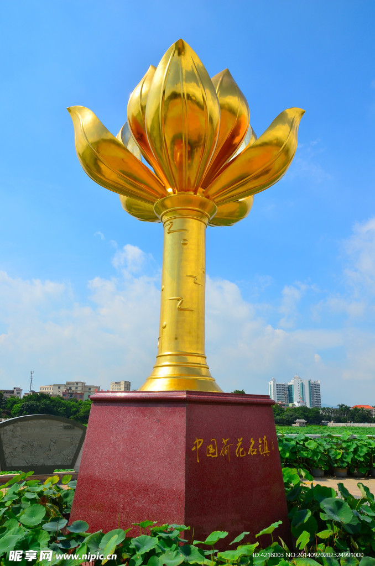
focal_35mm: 27
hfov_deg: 47.7
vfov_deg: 67.5
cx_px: 188
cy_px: 283
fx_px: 424
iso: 100
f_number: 11
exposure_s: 1/200
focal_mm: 18
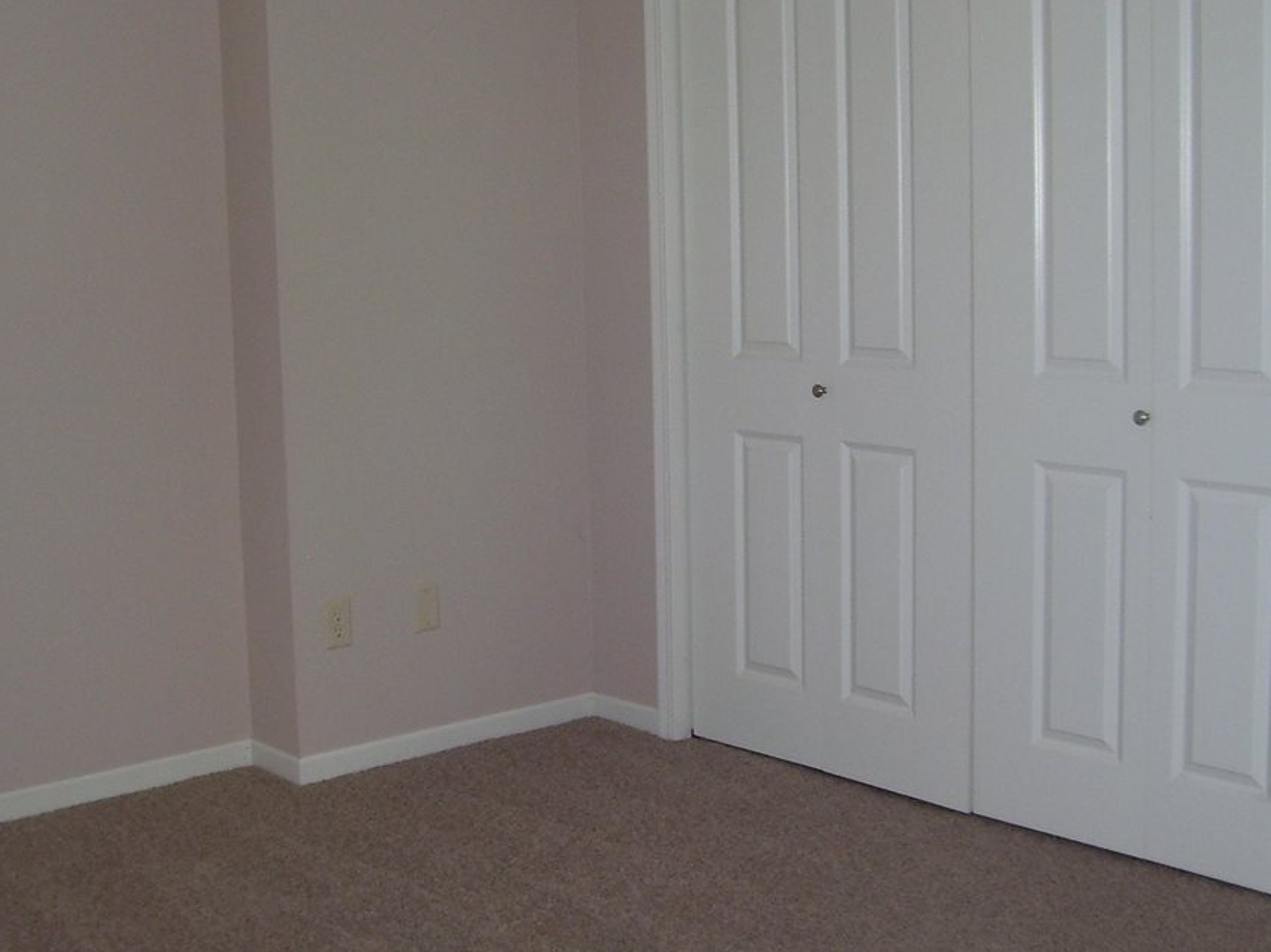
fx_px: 1908
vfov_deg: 28.0
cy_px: 444
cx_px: 557
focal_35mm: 52
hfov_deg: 36.8
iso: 80
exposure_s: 1/60
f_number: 2.7
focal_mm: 5.6
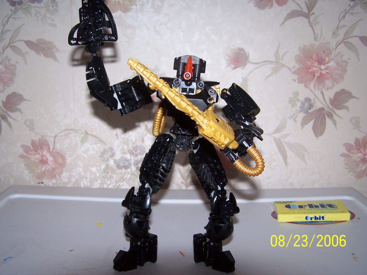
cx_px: 184
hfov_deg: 49.0
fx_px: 403
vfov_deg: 37.7
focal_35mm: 38
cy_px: 138
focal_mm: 6.3
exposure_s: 1/60
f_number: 2.8
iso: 80
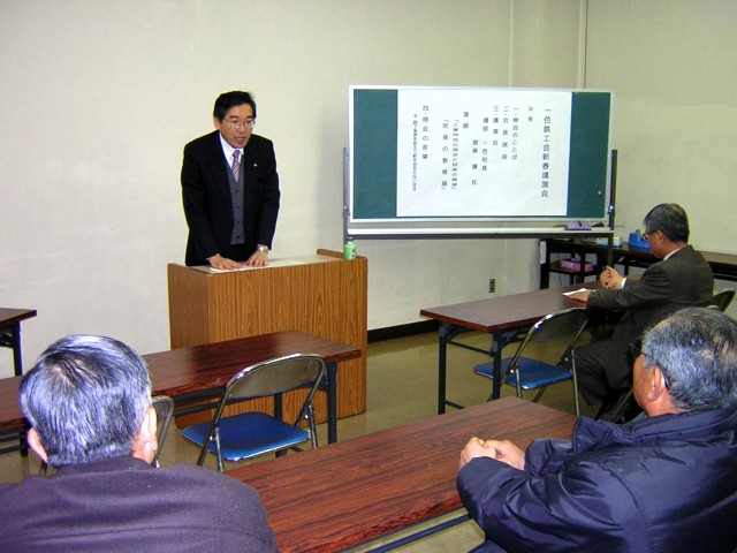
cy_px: 276
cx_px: 368
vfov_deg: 39.7
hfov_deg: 51.4
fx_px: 766
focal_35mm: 36
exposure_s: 1/60.1
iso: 331
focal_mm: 4.7
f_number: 2.6
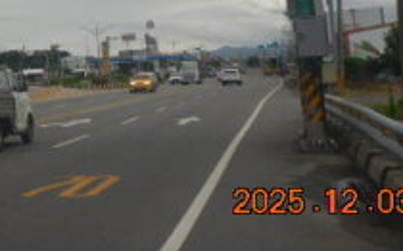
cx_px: -25
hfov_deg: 22.9
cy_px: -83
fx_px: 944
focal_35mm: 86
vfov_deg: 14.5
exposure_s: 1/400
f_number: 4.2
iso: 125
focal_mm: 6.1
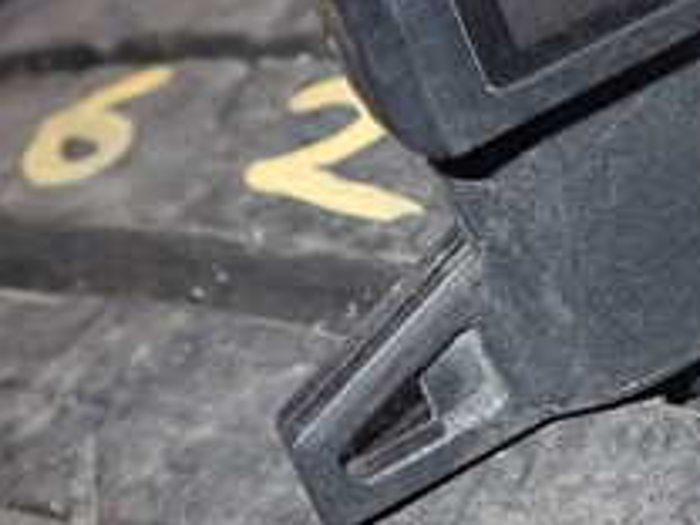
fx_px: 2103
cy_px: 74
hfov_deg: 18.5
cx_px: 683
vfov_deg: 14.1
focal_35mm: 104
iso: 400
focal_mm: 6.37
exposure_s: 1/40
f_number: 7.1
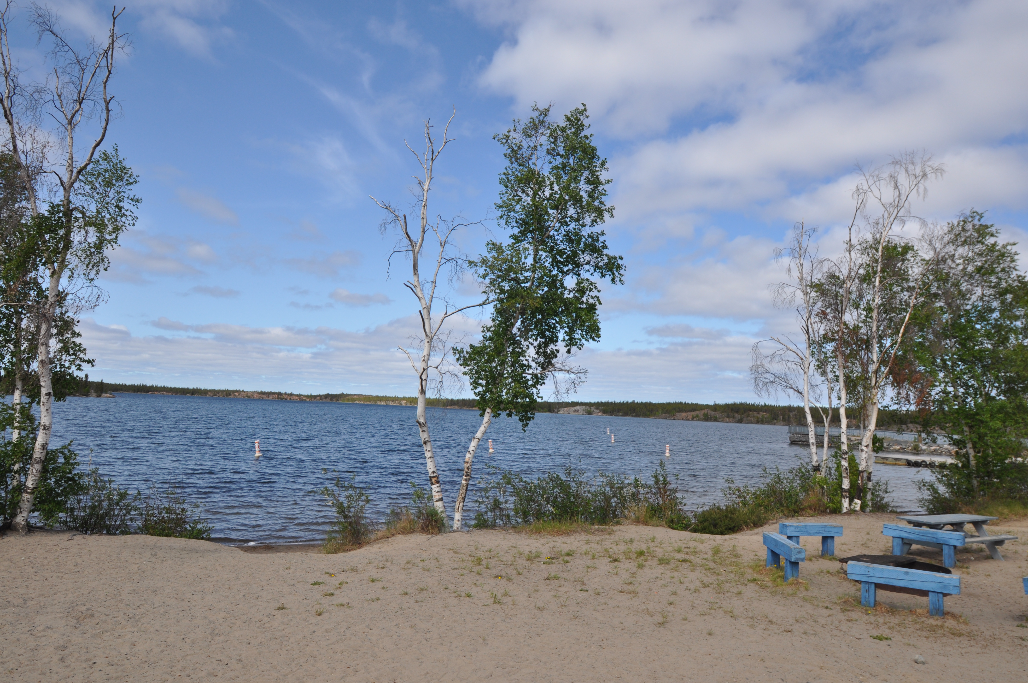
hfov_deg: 81.3
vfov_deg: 59.4
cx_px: 514
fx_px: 599
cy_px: 342
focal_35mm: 21
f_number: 10
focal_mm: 14
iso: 200
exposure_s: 1/400
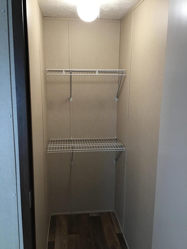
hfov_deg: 45.4
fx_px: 223
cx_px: 94
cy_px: 124
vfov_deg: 58.4
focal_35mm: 31
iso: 80
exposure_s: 1/30
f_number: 2.4
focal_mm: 3.3
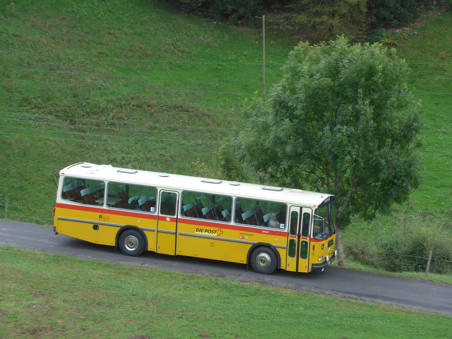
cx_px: 226
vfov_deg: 10.0
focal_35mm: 149
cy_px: 170
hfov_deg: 13.3
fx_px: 1946
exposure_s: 1/100
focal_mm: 28.9
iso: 160
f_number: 5.5
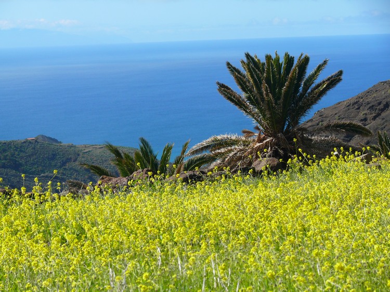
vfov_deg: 9.7
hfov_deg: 12.9
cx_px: 195
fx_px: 1723
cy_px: 146
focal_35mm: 153
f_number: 5
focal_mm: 32.3
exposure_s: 1/200
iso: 100
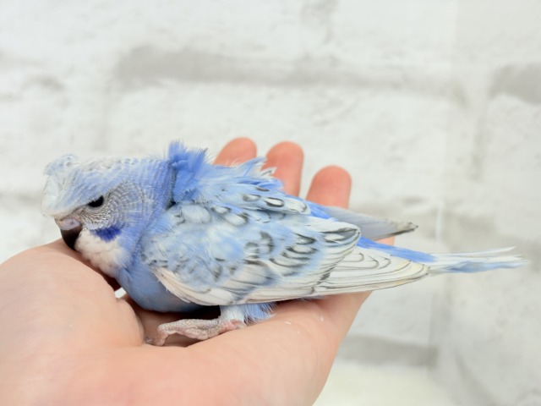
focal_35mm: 52
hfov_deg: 36.8
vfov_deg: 28.0
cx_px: 270
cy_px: 203
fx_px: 813
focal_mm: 5.96
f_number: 1.6
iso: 32
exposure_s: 1/50
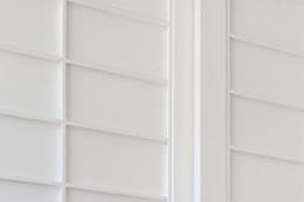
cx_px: 698
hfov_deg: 13.7
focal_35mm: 114
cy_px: 383
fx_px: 961
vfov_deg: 11.1
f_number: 8
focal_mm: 18
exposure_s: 1/30
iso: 100
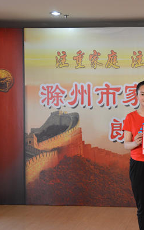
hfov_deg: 21.1
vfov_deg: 35.2
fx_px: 363
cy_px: 115
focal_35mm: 58
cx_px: 168
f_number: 4
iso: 720
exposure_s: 1/60
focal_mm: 25
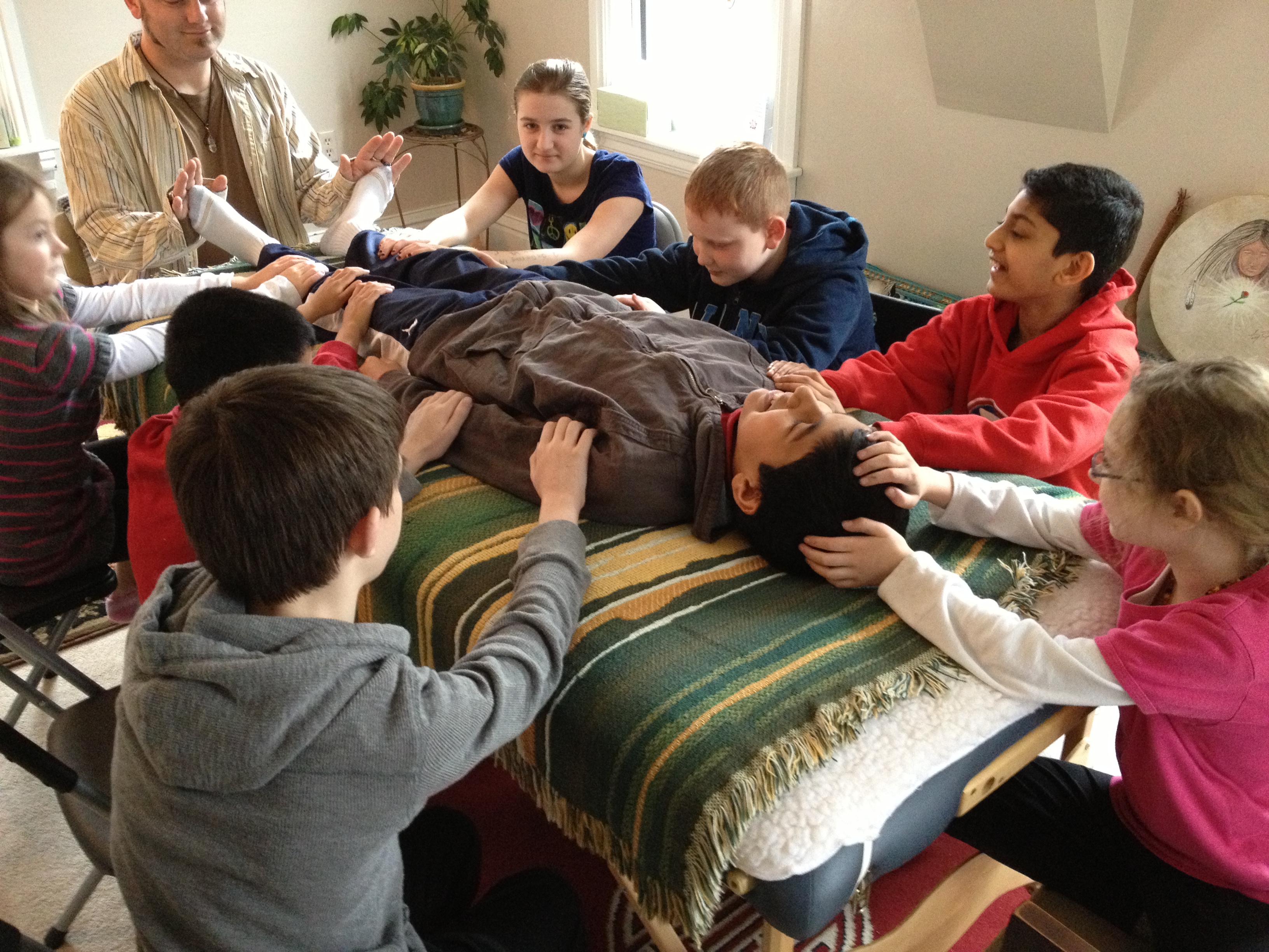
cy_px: 476
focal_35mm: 35
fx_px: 1283
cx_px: 634
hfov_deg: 52.6
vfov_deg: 40.7
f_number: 2.4
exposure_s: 1/20
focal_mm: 4.28
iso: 400
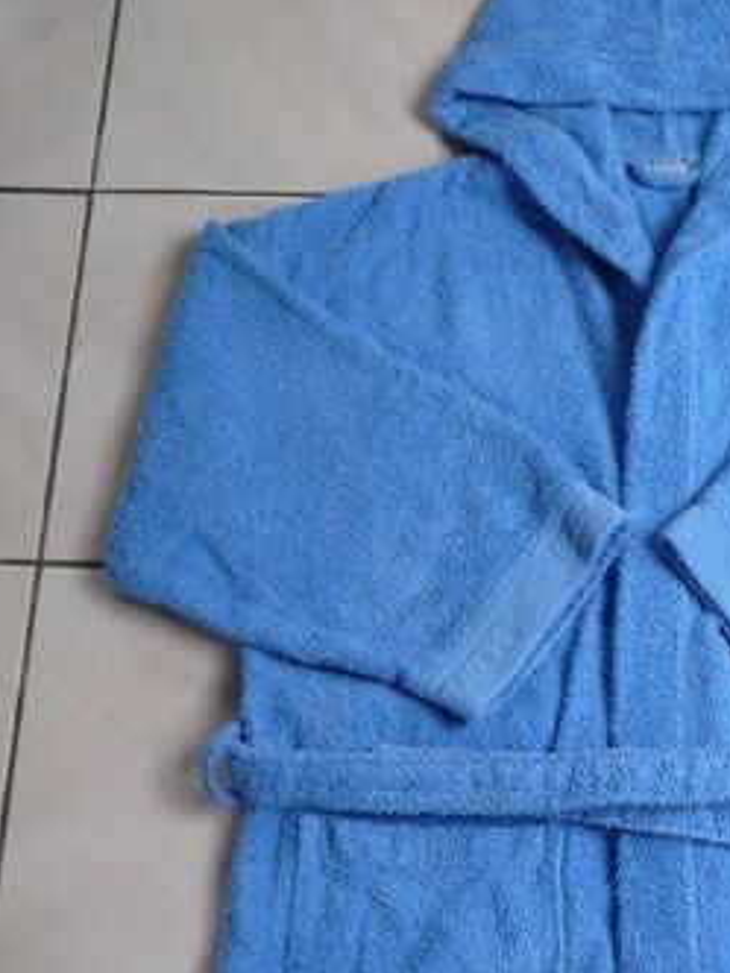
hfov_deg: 26.6
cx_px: 560
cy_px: 698
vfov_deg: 35.0
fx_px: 1518
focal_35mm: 54
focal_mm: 4.7
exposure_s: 1/30
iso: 125
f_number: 3.3
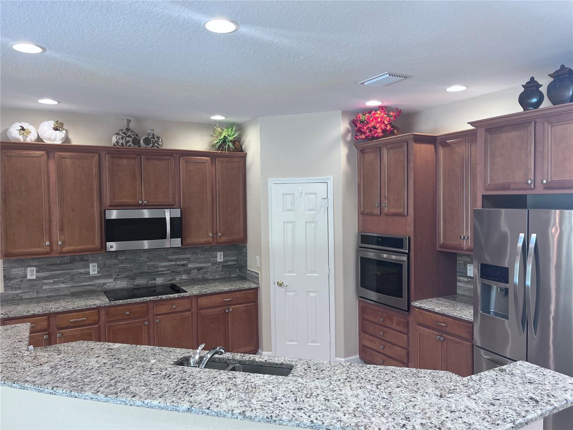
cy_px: 215
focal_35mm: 26
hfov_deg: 67.3
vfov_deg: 53.1
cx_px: 286
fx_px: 430
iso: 80
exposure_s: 1/60
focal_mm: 5.1
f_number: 1.6
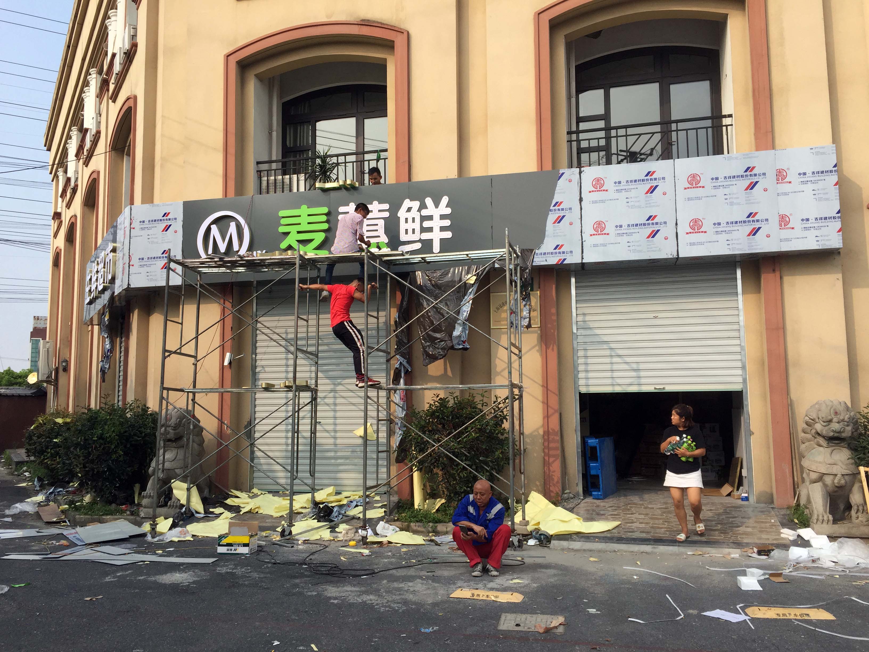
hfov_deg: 61.7
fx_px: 728
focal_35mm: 29
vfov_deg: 48.2
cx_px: 434
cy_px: 326
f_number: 2.2
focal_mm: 4.15
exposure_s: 1/1412
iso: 32
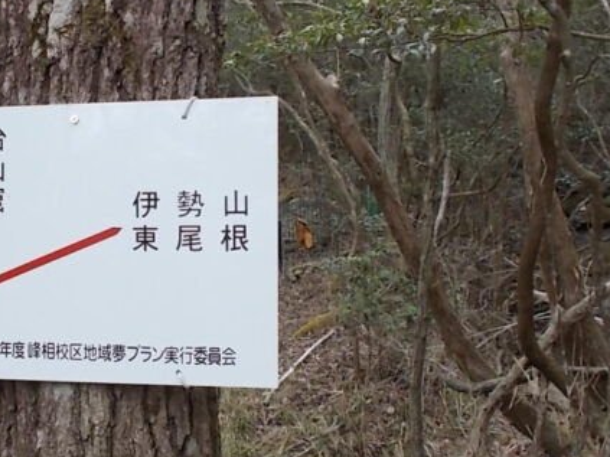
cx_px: 79
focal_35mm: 63
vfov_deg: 23.3
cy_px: 265
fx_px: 1110
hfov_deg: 29.6
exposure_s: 1/125
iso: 80
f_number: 3.2
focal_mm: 4.6
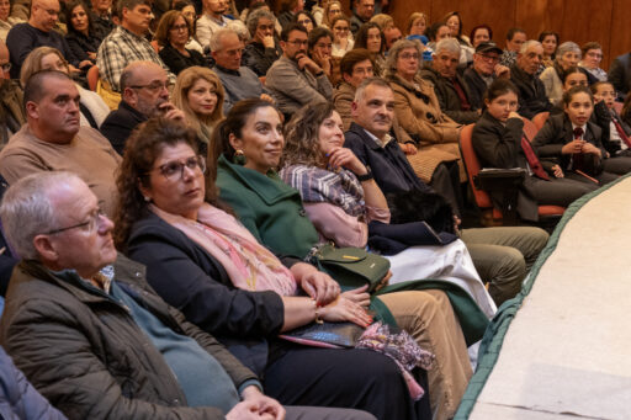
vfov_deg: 22.6
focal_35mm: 60
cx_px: 316
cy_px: 210
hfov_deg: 33.4
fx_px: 1051
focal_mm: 60
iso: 6400
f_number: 5.6
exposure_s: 1/50
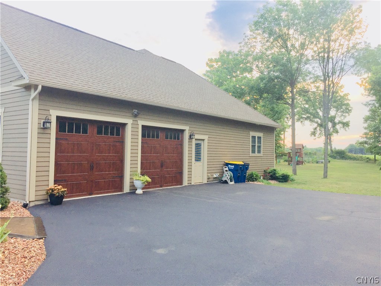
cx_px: 190
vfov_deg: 48.2
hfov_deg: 61.7
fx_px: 319
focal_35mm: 29
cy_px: 143
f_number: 2.2
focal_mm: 4.15
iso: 32
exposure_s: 1/293
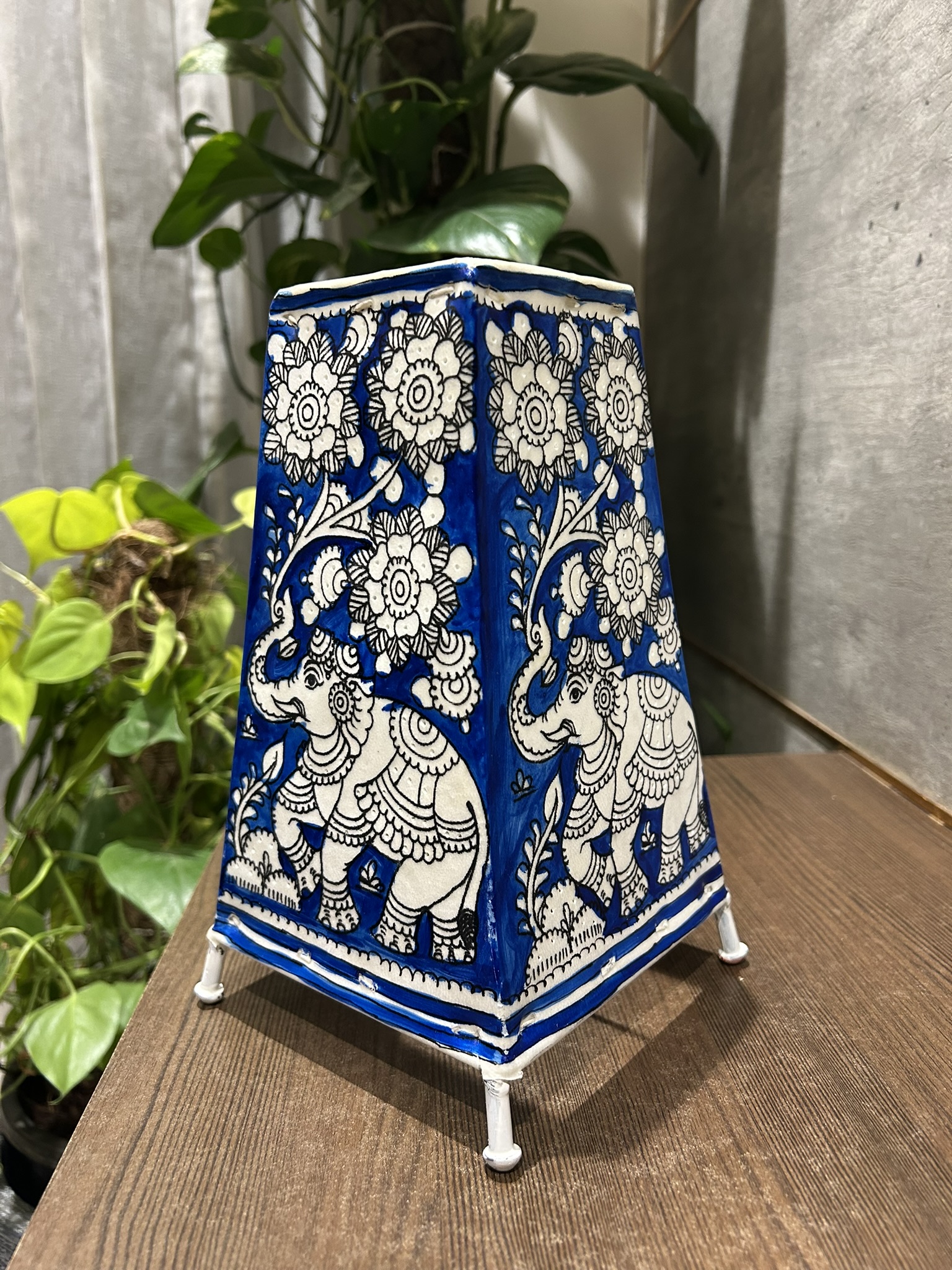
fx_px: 953
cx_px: 476
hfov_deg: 53.1
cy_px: 635
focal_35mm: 26
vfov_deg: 67.3
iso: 200
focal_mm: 5.7
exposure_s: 1/50
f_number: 1.5
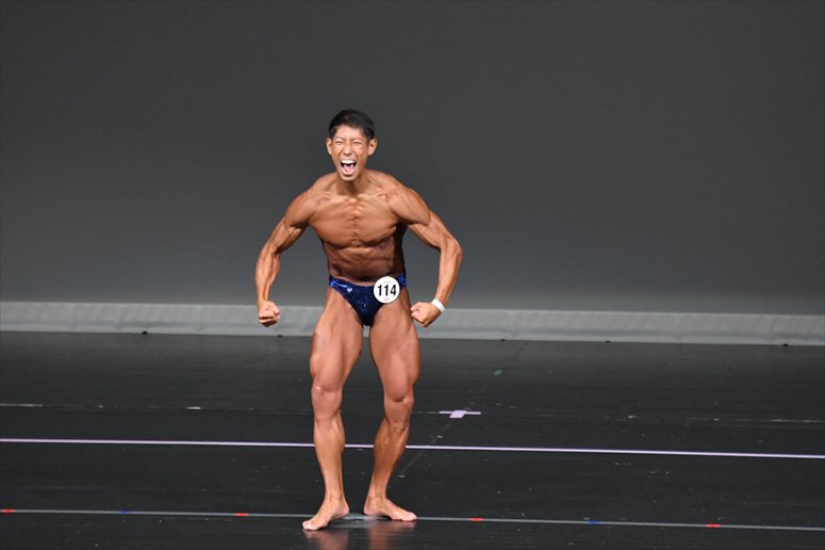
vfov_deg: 4.0
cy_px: 275
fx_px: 7902
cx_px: 412
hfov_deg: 6.0
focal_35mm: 345
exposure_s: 1/400
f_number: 5.6
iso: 4000
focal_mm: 230
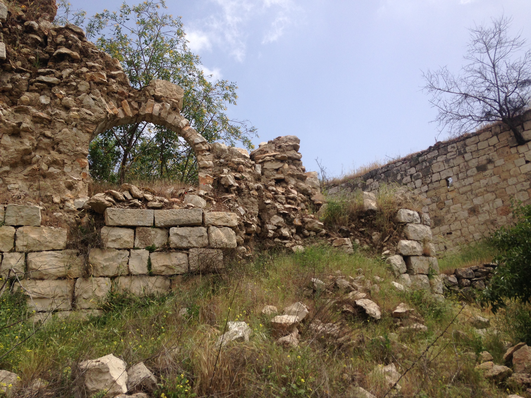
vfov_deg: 42.9
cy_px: 199
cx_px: 266
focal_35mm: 33
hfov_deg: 55.4
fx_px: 506
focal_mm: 4.12
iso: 50
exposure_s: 1/1938
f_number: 2.4
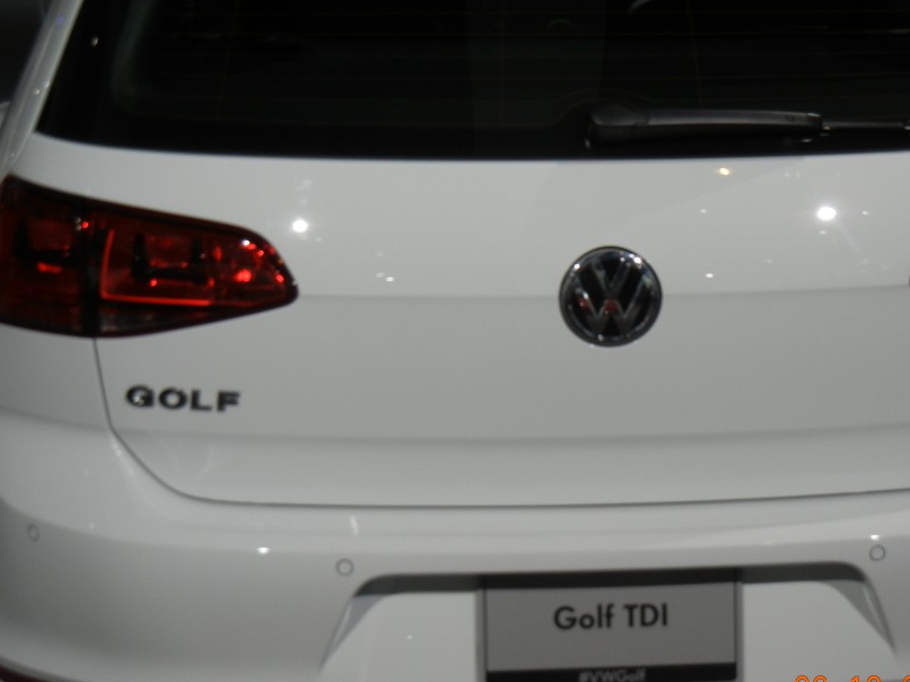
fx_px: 1971
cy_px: 347
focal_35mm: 75
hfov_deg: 25.9
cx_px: 571
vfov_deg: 19.6
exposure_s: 1/260
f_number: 4
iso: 160
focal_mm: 10.6
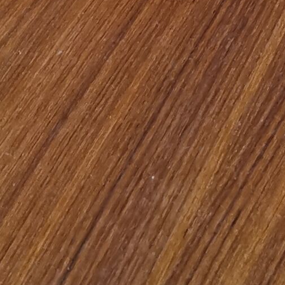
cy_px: -406
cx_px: 276
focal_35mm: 173
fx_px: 1611
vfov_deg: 9.1
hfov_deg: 10.0
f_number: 1.6
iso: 250
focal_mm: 5.56
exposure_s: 1/60
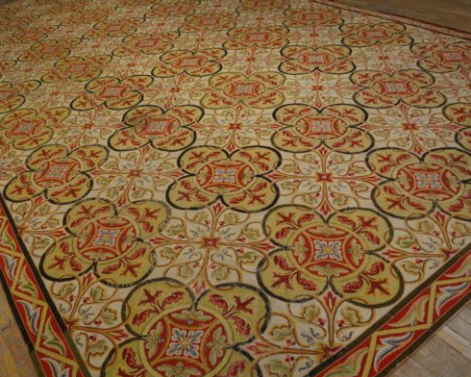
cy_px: 191
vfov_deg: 47.1
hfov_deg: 57.0
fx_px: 432
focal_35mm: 31
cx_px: 206
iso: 400
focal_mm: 18
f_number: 4
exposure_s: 1/60
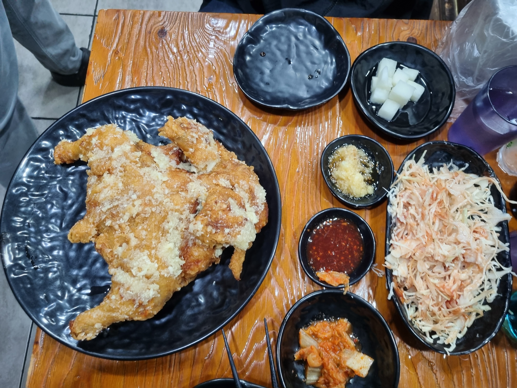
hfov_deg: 67.3
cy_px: 194
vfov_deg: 53.1
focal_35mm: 26
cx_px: 258
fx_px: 388
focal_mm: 5.4
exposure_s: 1/40
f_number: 1.8
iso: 320
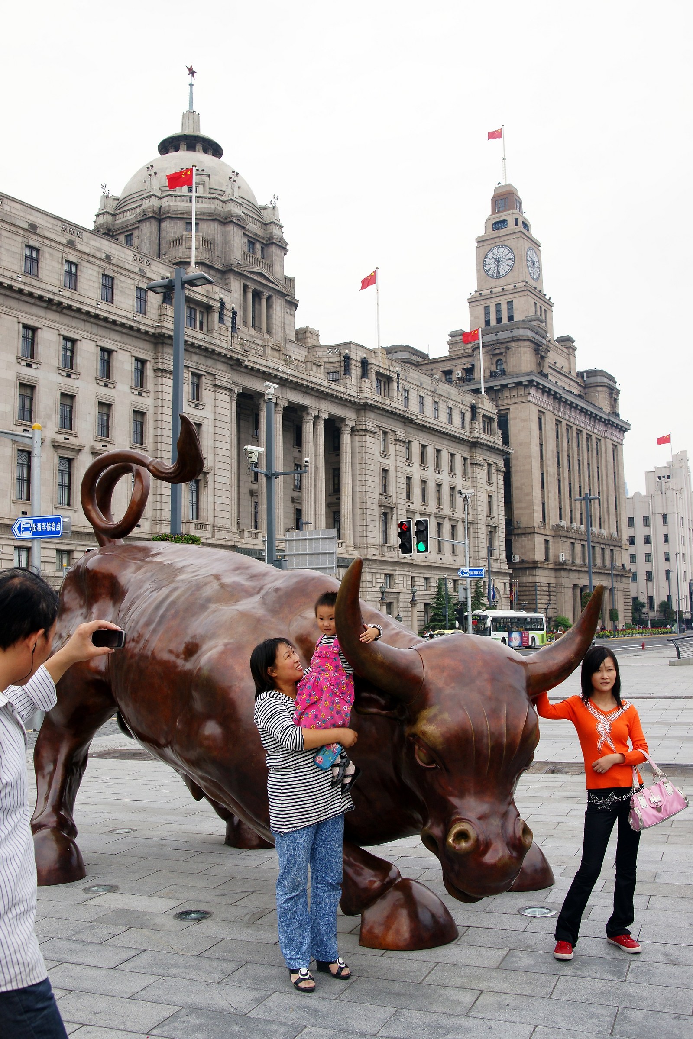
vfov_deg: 54.4
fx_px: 1011
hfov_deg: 37.9
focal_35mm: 35
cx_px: 346
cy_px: 520
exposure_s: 1/200
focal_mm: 35
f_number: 9
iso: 200
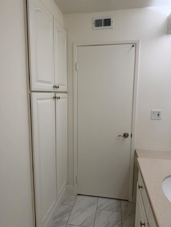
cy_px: 114
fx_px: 158
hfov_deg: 56.8
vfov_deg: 71.6
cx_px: 86
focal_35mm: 24
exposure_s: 1/120
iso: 64
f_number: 1.78
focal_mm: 6.76
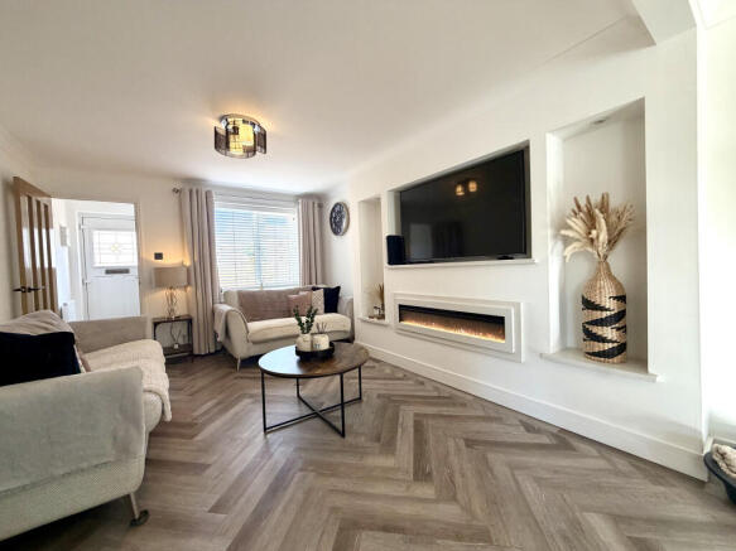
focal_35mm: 14
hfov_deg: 102.1
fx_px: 298
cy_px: 276
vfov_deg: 85.7
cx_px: 368
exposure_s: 1/121
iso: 160
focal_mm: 2.22
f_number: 2.2
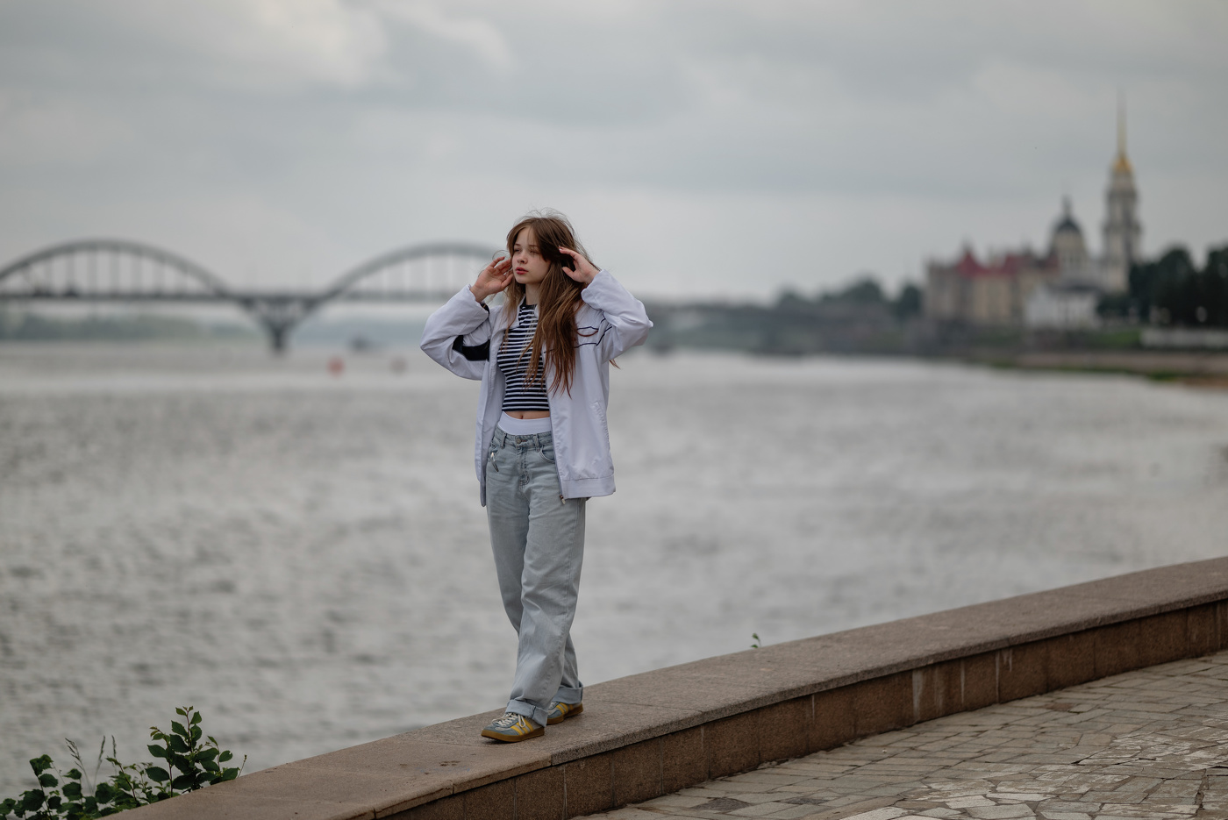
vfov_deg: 13.1
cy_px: 410
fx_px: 3583
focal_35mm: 105
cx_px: 614
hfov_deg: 19.4
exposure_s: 1/3200
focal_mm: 105
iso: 100
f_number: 1.6
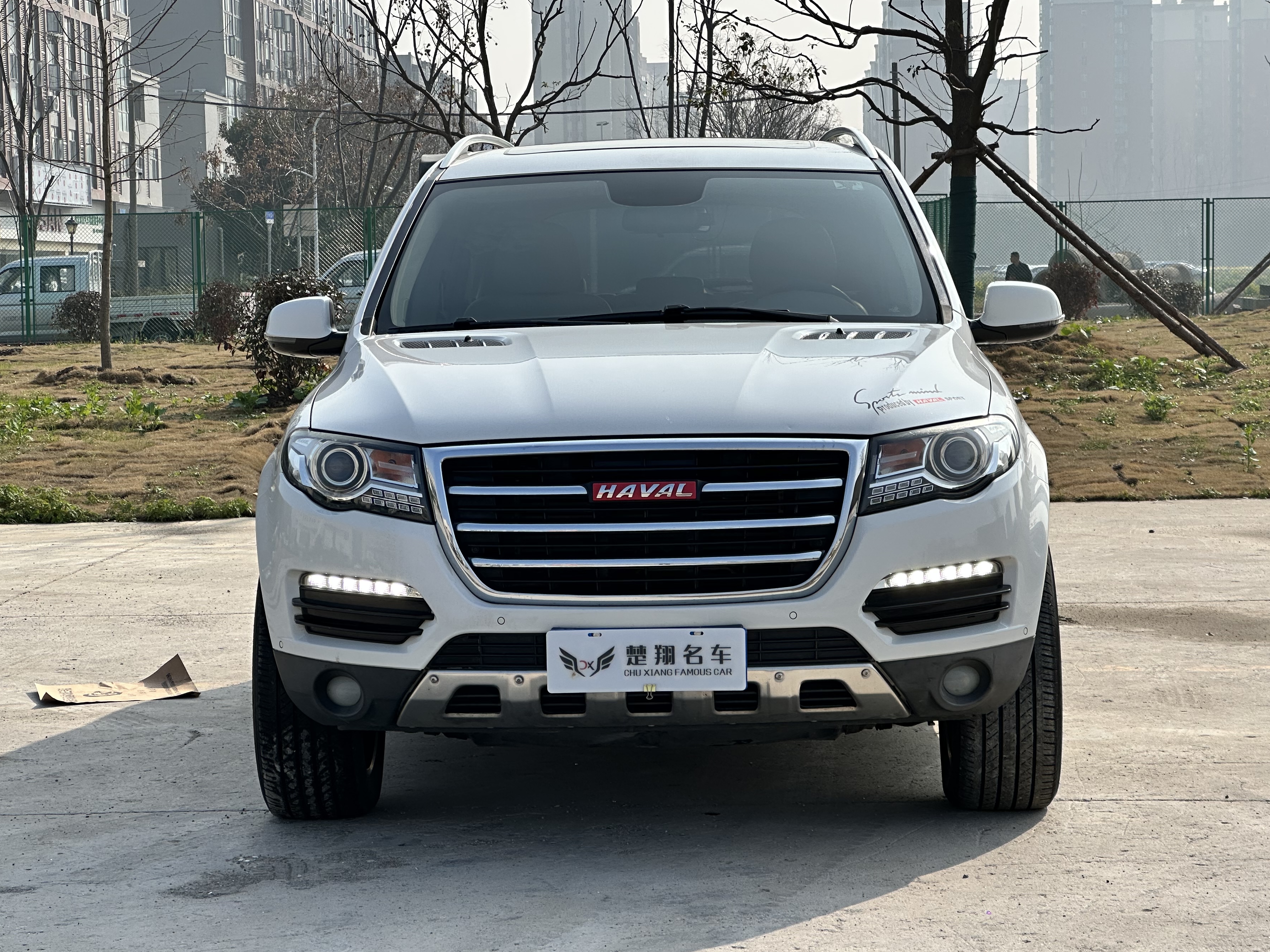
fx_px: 3192
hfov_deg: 22.5
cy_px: 451
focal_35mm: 87
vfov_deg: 17.0
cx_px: 606
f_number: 2.8
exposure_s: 1/673
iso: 32
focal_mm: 9
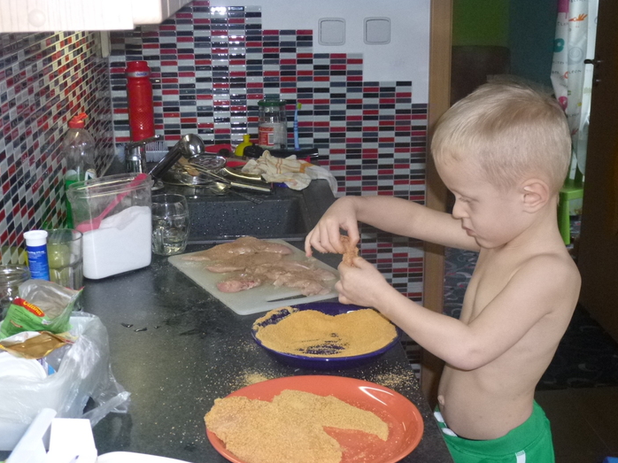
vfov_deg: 30.8
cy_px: 259
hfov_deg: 40.4
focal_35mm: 47
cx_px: 307
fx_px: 839
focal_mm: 7.4
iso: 400
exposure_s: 1/60
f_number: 3.8
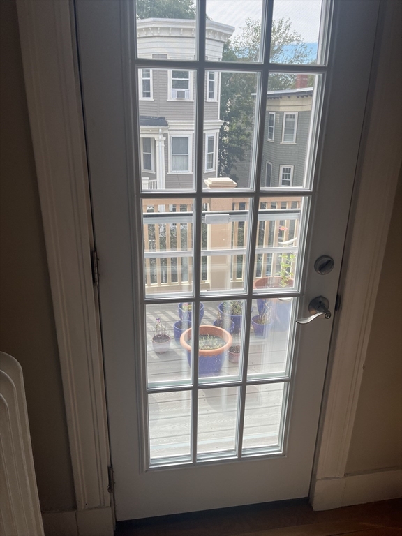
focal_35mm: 26
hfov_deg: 53.1
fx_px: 403
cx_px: 201
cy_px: 268
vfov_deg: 67.3
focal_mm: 5.1
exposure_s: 1/558
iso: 50
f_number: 1.6
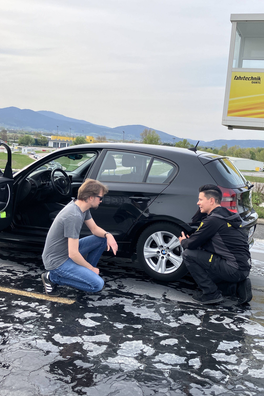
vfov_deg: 49.6
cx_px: 160
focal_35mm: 39
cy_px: 198
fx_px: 429
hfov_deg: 34.1
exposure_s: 1/867
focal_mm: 3.99
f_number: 1.8
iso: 32
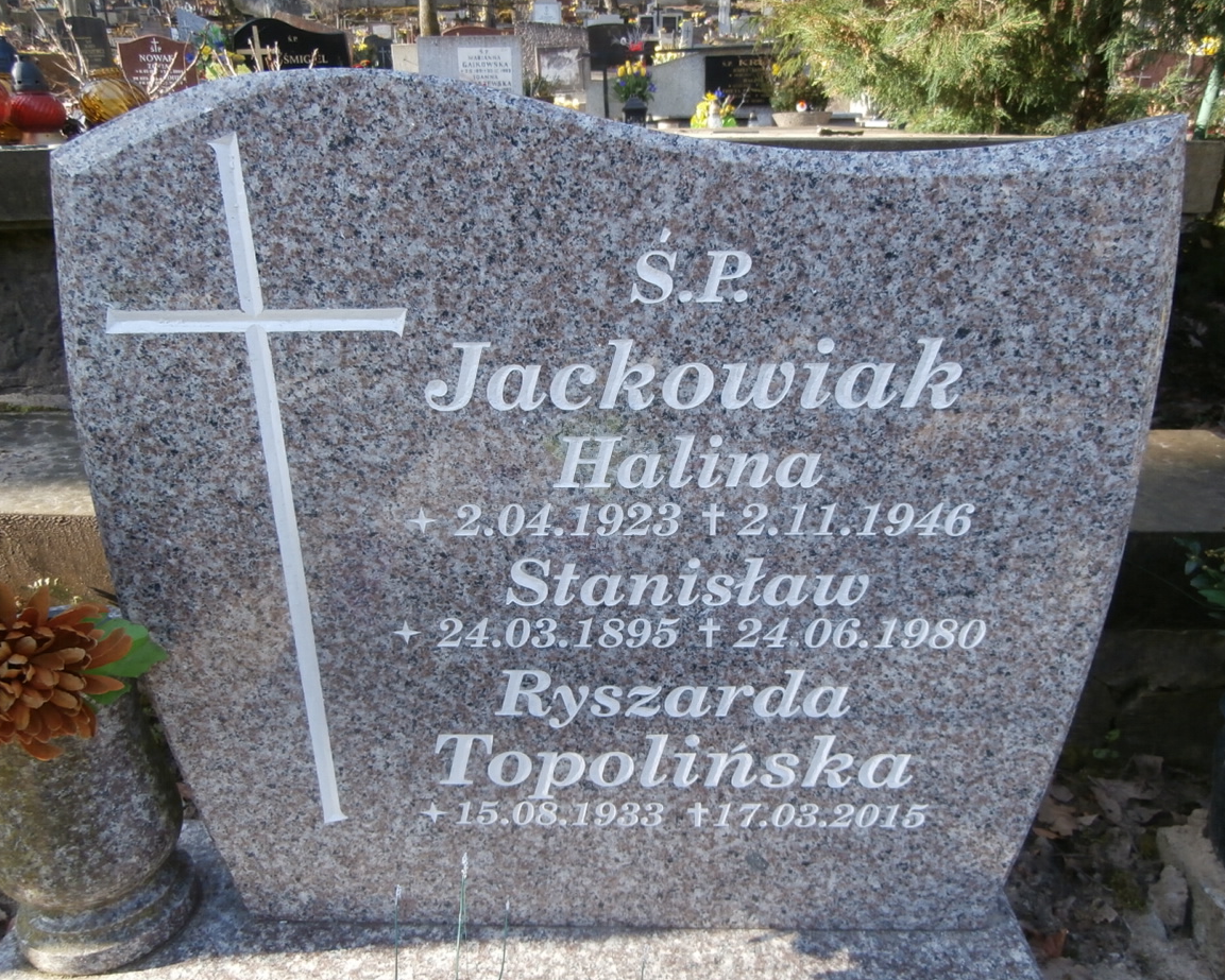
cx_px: 612
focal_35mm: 26
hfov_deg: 66.0
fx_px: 943
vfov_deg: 55.0
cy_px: 485
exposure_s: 1/160
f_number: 3
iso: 100
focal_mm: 4.2
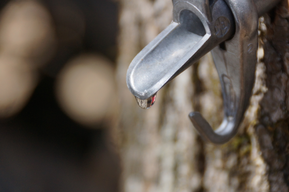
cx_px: 144
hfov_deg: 5.5
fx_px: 3009
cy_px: 96
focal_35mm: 375
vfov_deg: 3.7
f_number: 6.3
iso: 500
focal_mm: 250
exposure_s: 1/400
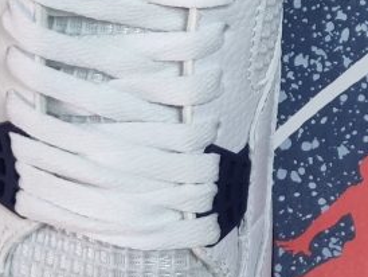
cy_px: -16
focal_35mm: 224
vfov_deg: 6.6
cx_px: 379
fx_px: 2383
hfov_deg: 8.8
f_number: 1.69
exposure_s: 1/100
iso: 192
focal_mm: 6.72
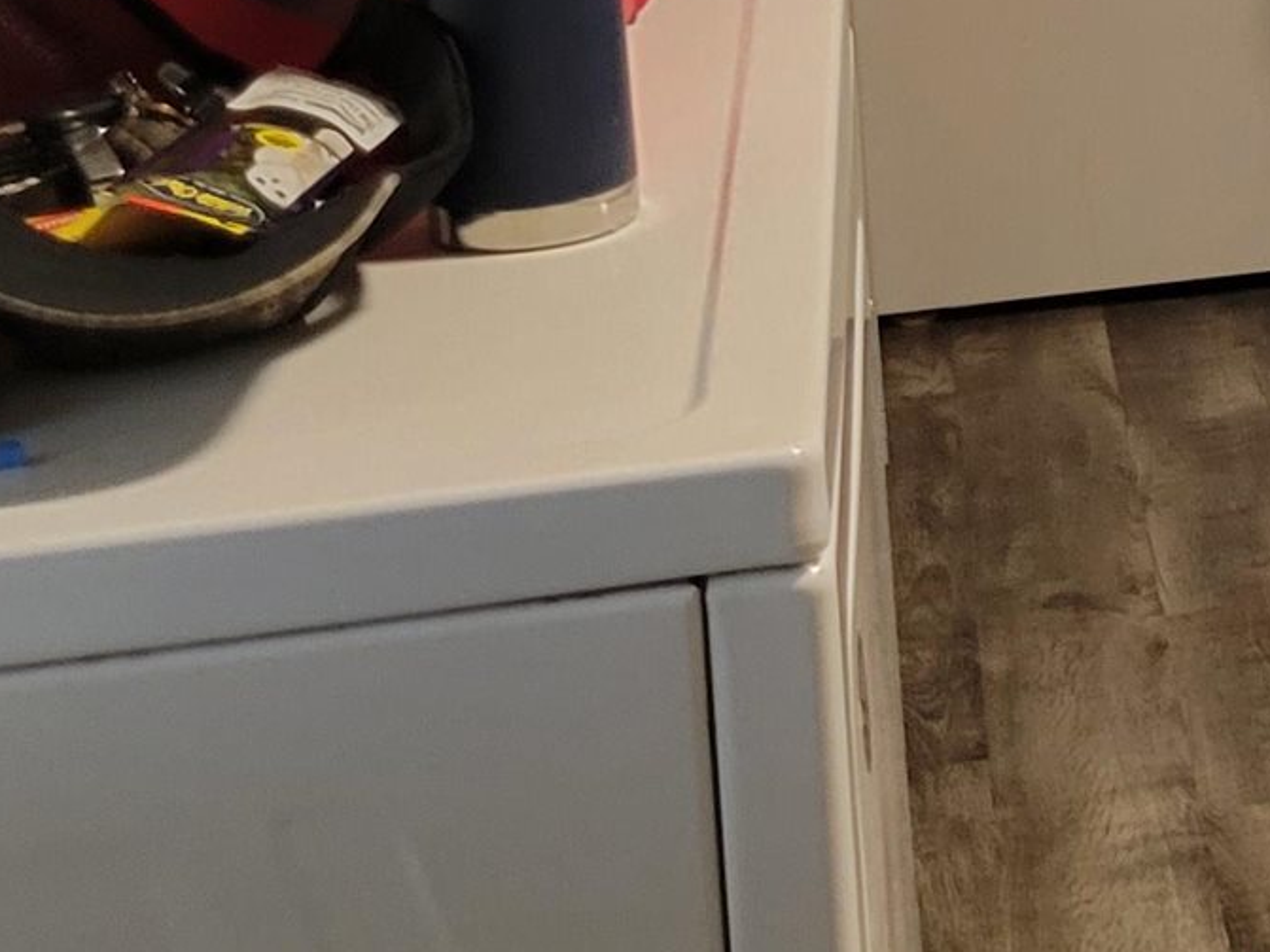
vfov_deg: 12.0
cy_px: -392
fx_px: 4365
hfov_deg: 14.5
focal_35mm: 119
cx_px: 2311
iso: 250
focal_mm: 5.4
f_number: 1.8
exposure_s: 1/40
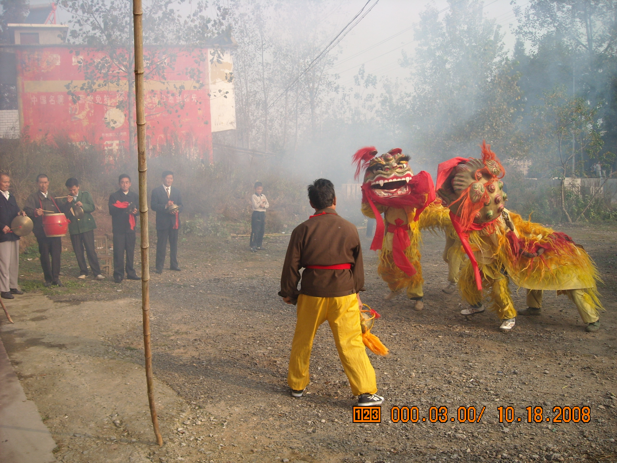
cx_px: 308
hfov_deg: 52.6
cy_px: 232
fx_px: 624
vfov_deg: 40.7
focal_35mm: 35
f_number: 2.8
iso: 64
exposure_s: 1/419
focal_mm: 5.7
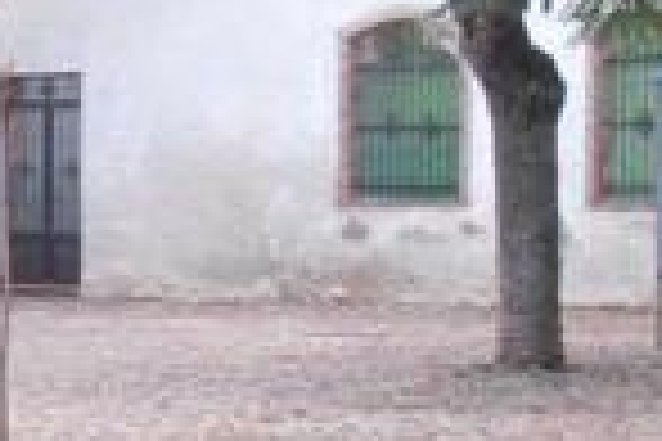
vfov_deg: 6.3
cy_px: 346
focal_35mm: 217
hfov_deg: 9.3
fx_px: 3990
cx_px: -162
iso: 125
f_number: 3.5
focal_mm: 5.25
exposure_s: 1/30
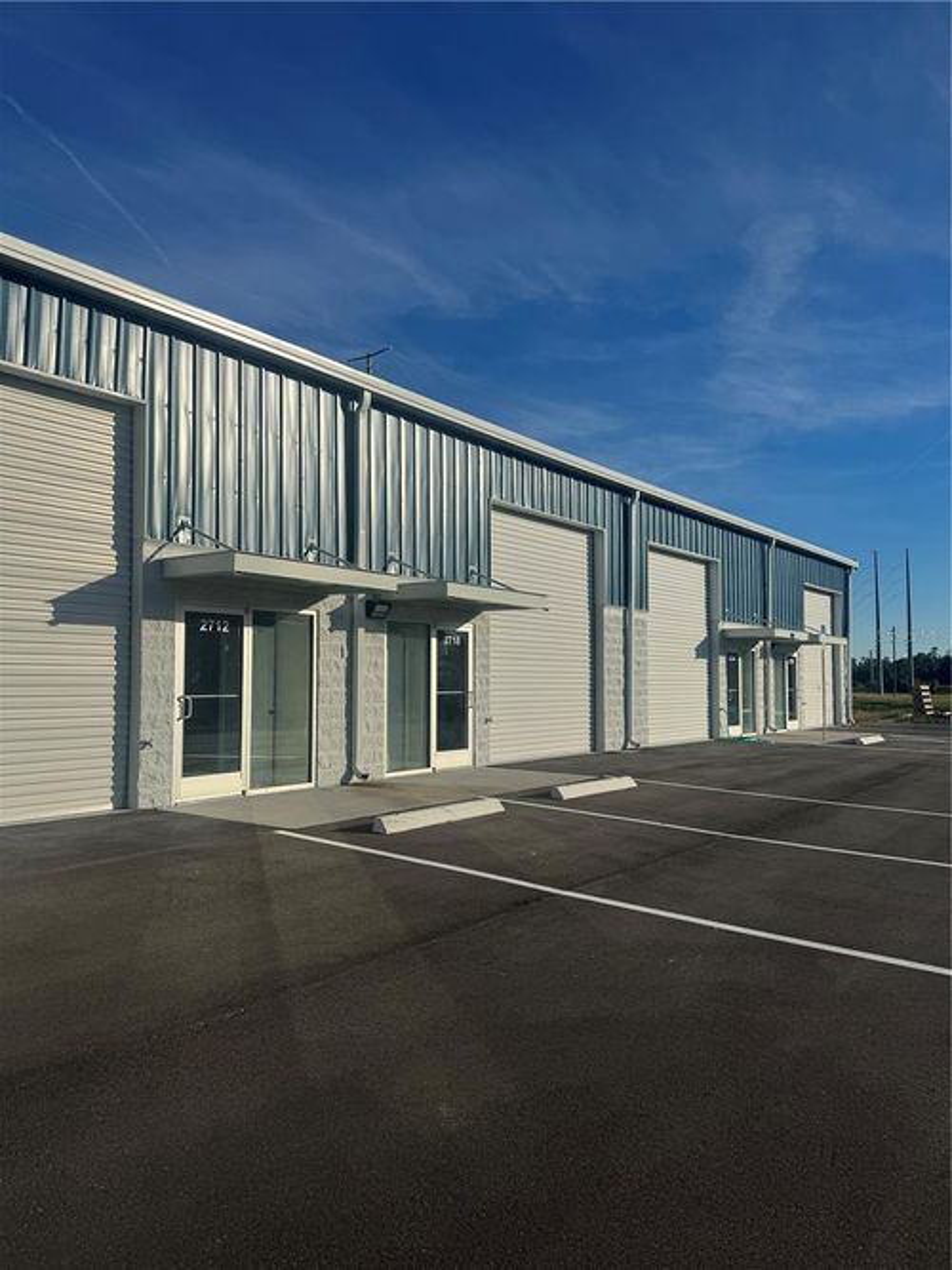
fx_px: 880
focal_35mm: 24
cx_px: 476
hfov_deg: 56.8
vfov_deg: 71.6
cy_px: 635
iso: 80
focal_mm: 6.76
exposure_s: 1/10417
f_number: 1.78
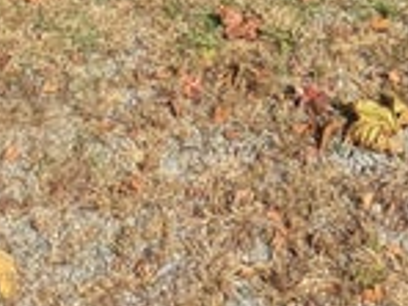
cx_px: 201
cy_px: -568
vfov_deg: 12.1
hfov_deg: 28.2
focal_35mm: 69
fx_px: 813
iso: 38
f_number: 1.95
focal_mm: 2.23
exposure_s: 1/1733
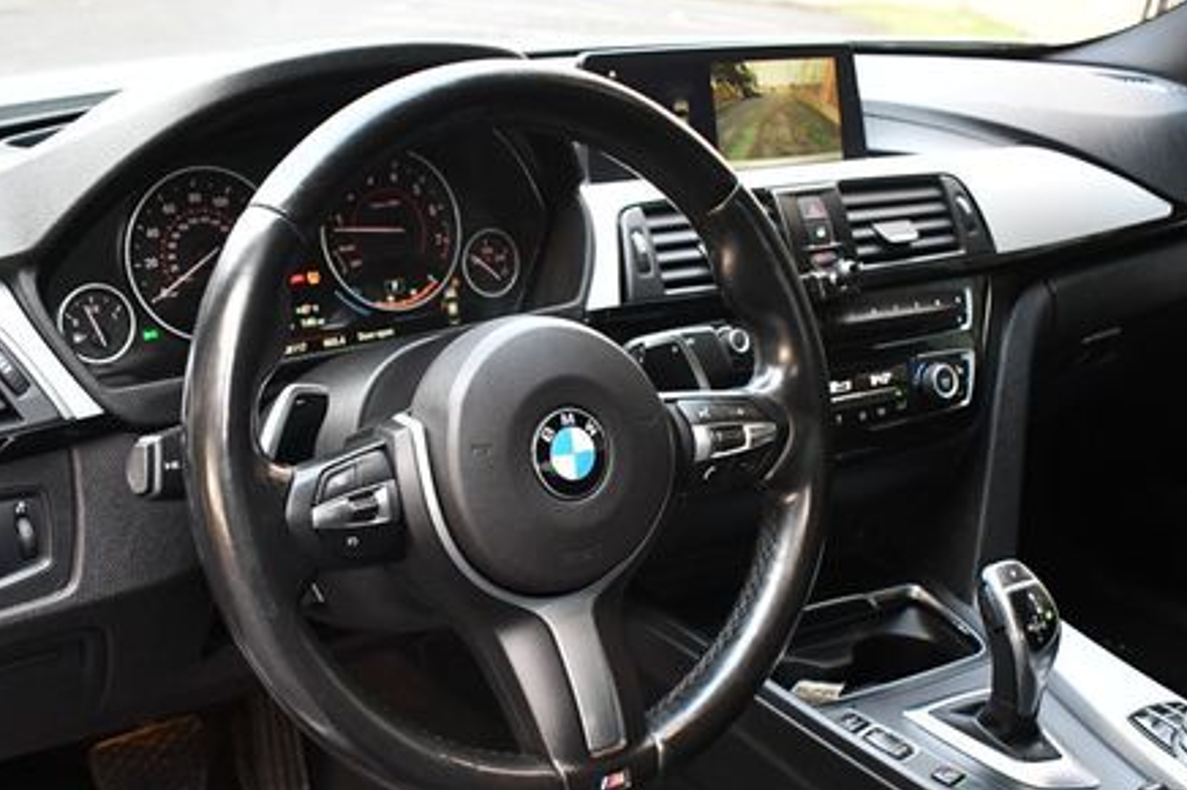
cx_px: 536
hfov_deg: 44.5
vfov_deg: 30.2
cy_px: 550
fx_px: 1450
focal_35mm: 44
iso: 2800
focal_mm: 20
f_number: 3.8
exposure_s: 1/125
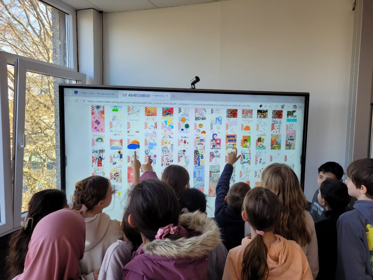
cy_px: 140
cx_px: 186
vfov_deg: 53.1
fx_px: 280
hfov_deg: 67.3
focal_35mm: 26
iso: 50
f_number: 1.8
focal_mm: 5.4
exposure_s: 1/100
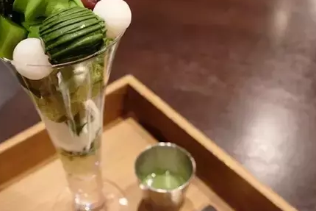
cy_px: 76
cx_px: 98
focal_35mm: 53
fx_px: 465
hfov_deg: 37.0
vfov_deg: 25.4
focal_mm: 25.4
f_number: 4
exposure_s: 1/60
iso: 6400
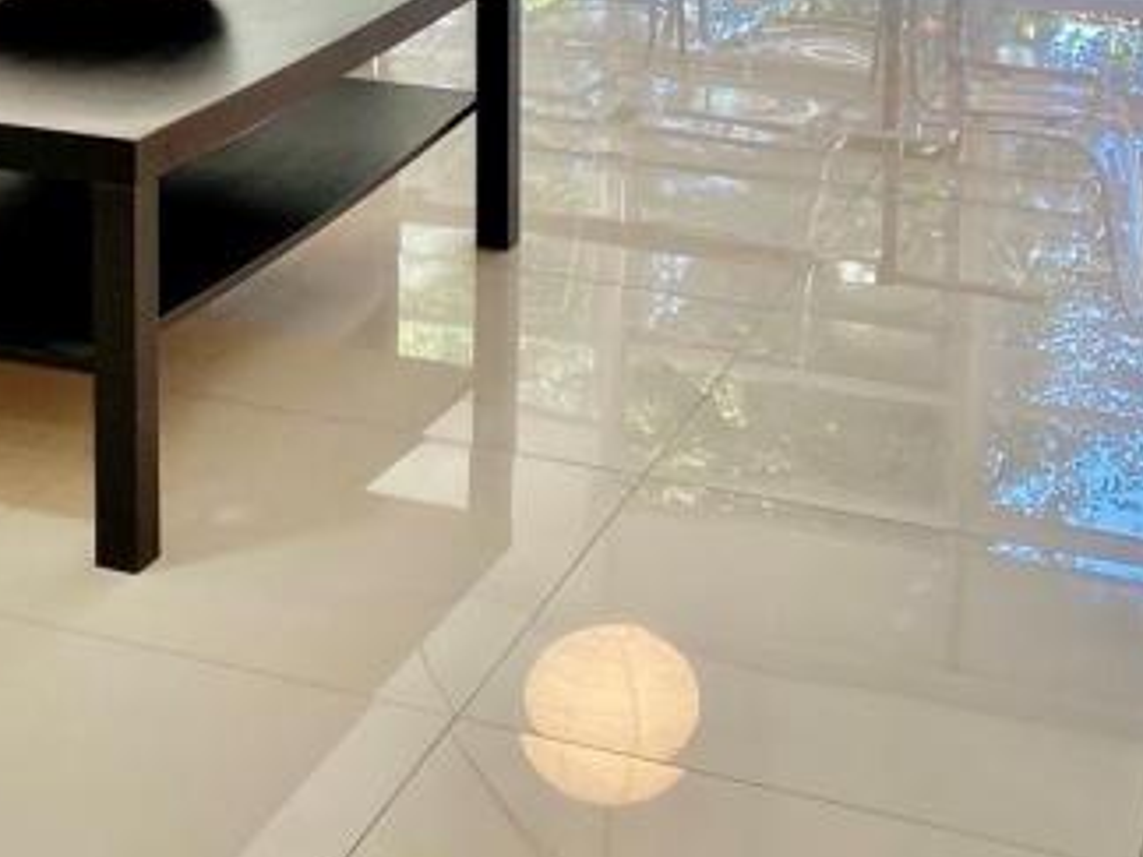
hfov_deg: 25.0
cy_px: -328
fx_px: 2542
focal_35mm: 77
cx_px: 282
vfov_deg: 17.6
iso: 64
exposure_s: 1/120
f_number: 1.8
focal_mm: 4.25
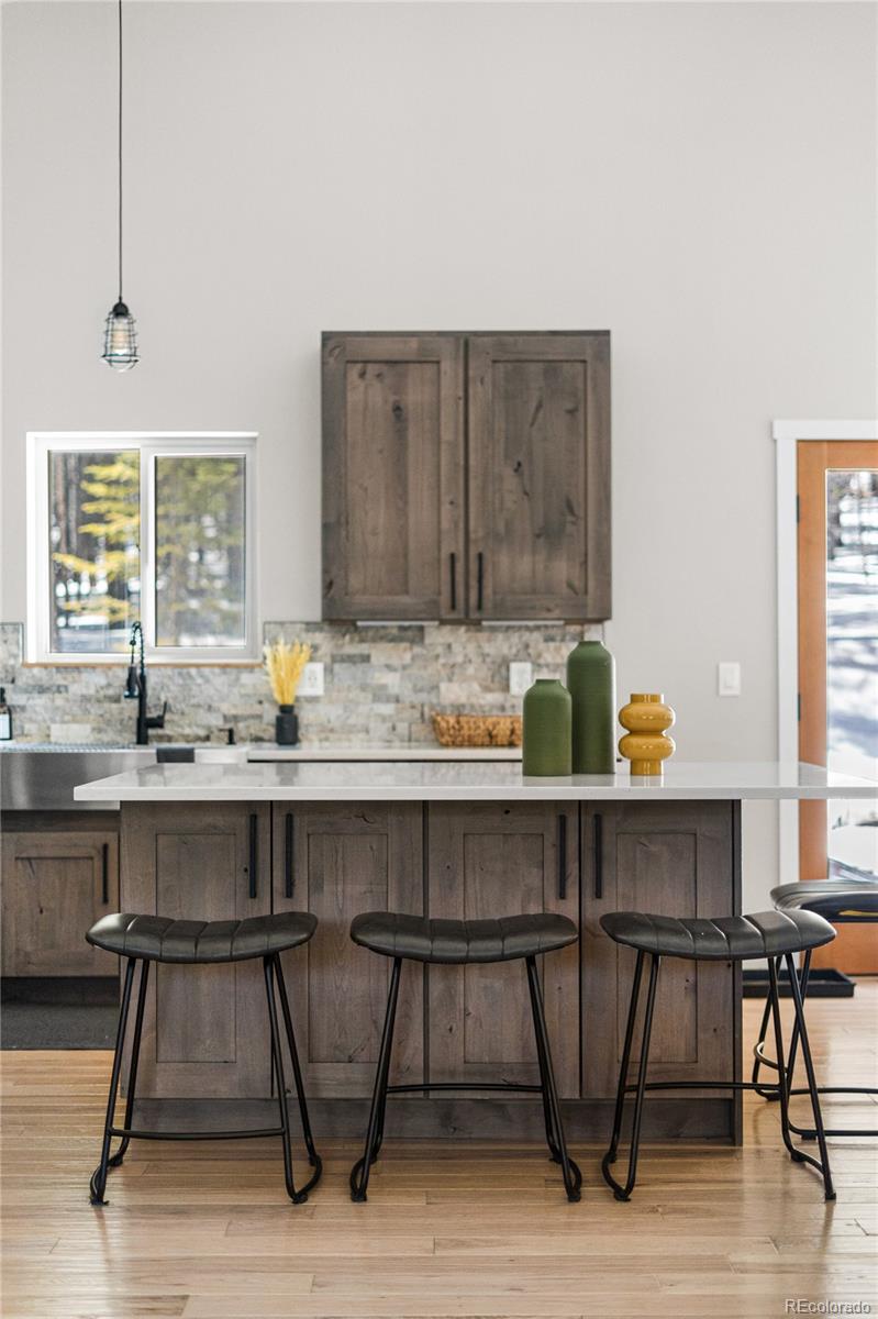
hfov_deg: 27.0
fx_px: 1831
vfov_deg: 39.6
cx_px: 439
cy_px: 660
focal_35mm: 50
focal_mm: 50
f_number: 1.8
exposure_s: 1/1000
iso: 1600
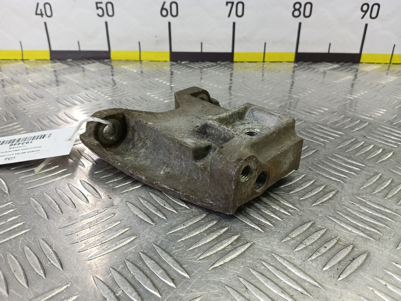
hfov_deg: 73.9
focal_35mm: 23
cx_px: 200
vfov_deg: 58.9
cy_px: 150
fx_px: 266
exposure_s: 1/50
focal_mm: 4.11
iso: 133
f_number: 1.6
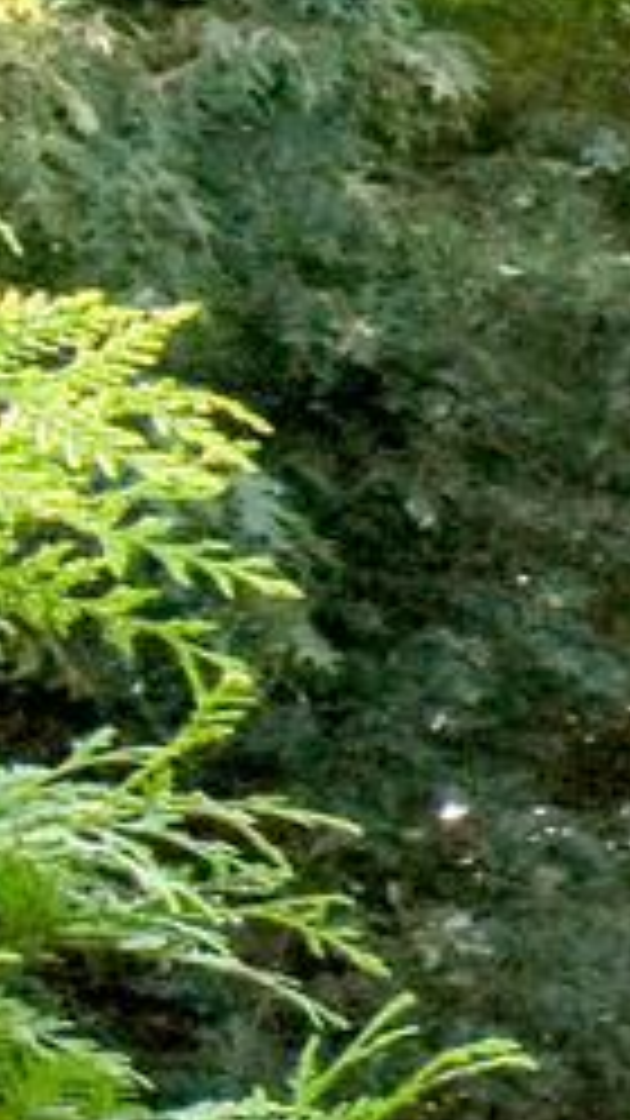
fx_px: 3832
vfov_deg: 16.2
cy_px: 1221
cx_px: 4594
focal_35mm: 129
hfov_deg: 4.2
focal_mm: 10
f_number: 8
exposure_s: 1/320
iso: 800
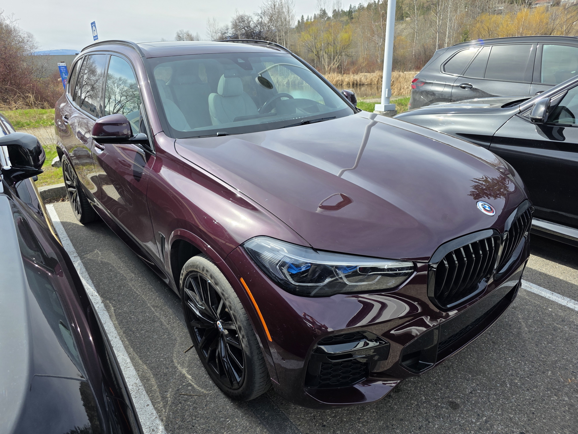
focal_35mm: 23
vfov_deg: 58.9
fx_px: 384
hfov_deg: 73.9
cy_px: 217
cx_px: 289
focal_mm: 6.3
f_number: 1.7
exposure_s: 1/3608
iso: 80
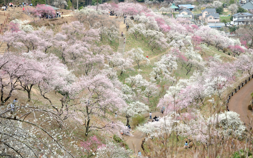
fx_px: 496
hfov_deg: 28.6
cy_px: 78
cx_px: 129
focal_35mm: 72
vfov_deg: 18.1
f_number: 5
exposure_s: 1/100
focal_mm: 46
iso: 200
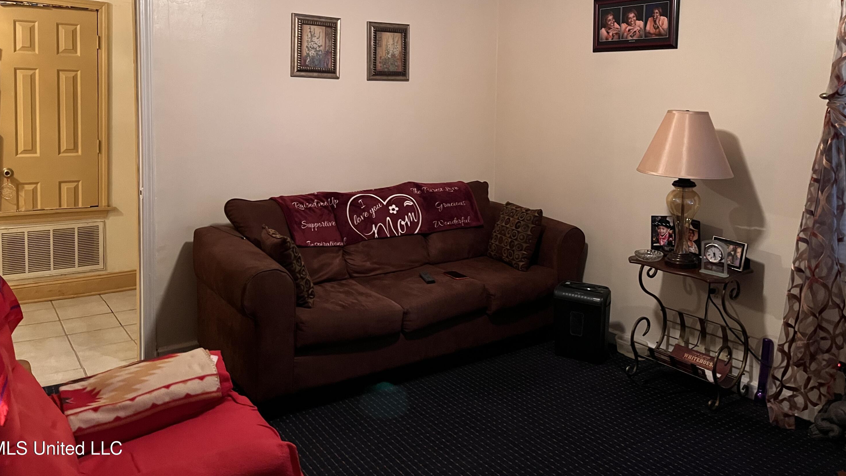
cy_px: 153
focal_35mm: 29
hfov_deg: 66.1
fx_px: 651
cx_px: 422
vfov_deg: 39.6
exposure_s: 1/30
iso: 500
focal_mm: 5.1
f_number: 1.6
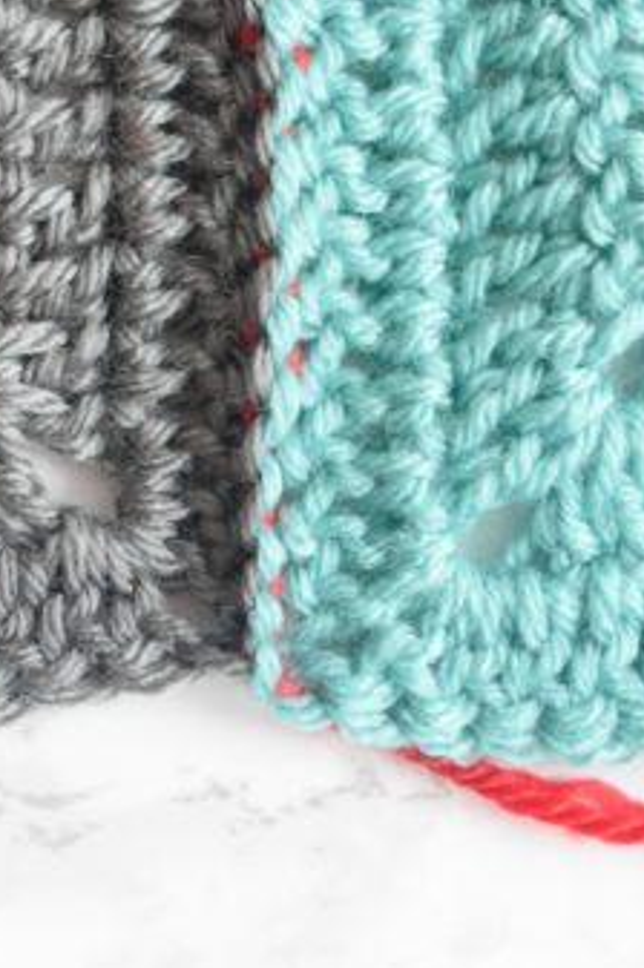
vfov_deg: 14.3
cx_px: 282
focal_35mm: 142
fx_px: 3805
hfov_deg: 9.7
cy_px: 59
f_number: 5.6
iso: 400
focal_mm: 31
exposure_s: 1/25
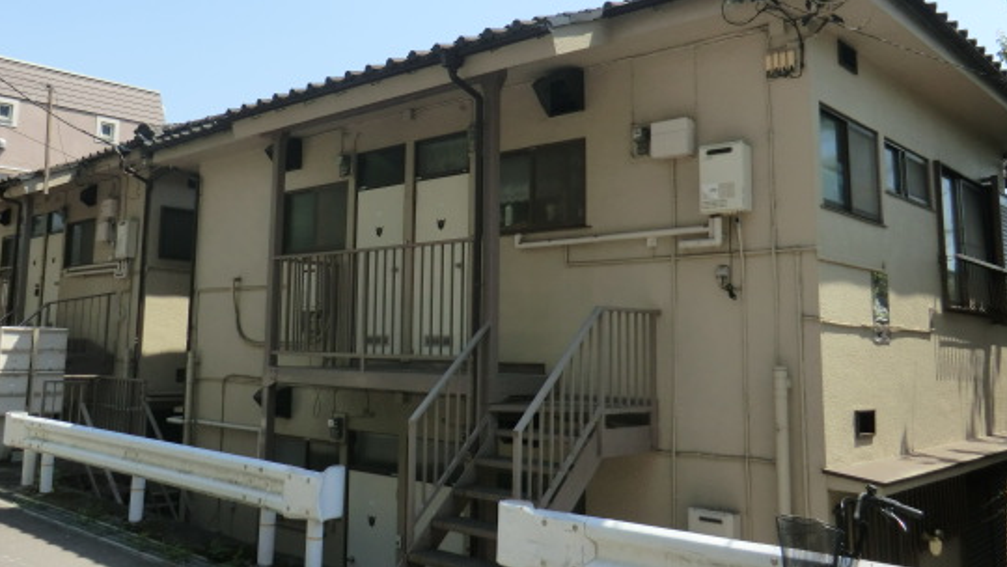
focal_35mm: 31
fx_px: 828
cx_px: 474
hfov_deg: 62.6
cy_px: 224
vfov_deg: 37.6
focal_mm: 4.3
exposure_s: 1/640
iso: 80
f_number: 3.2
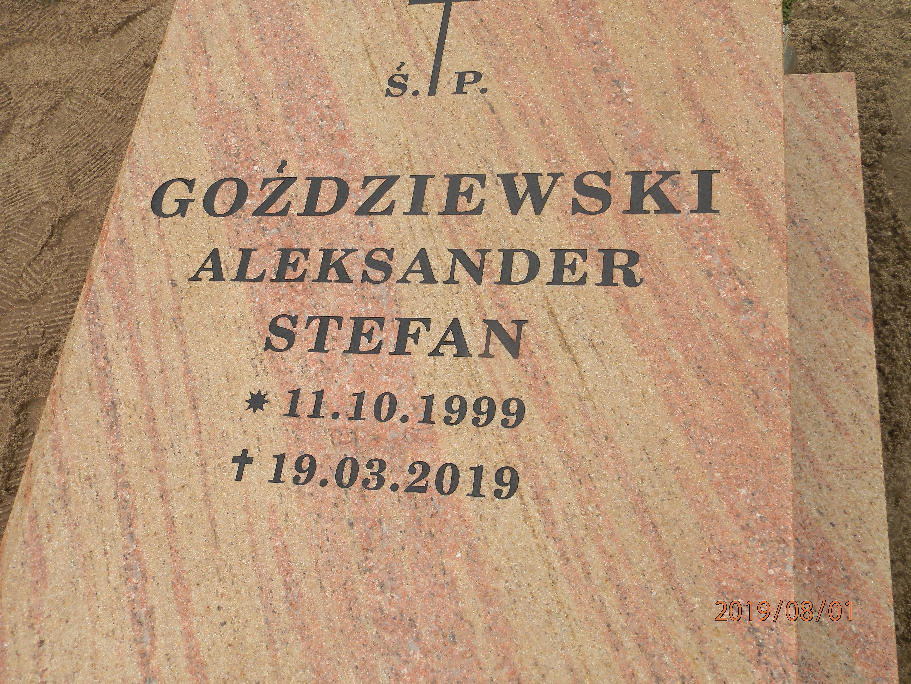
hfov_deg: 54.0
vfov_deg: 41.8
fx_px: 895
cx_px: 456
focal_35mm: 34
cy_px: 342
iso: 80
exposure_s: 1/400
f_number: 3.3
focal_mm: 6.1
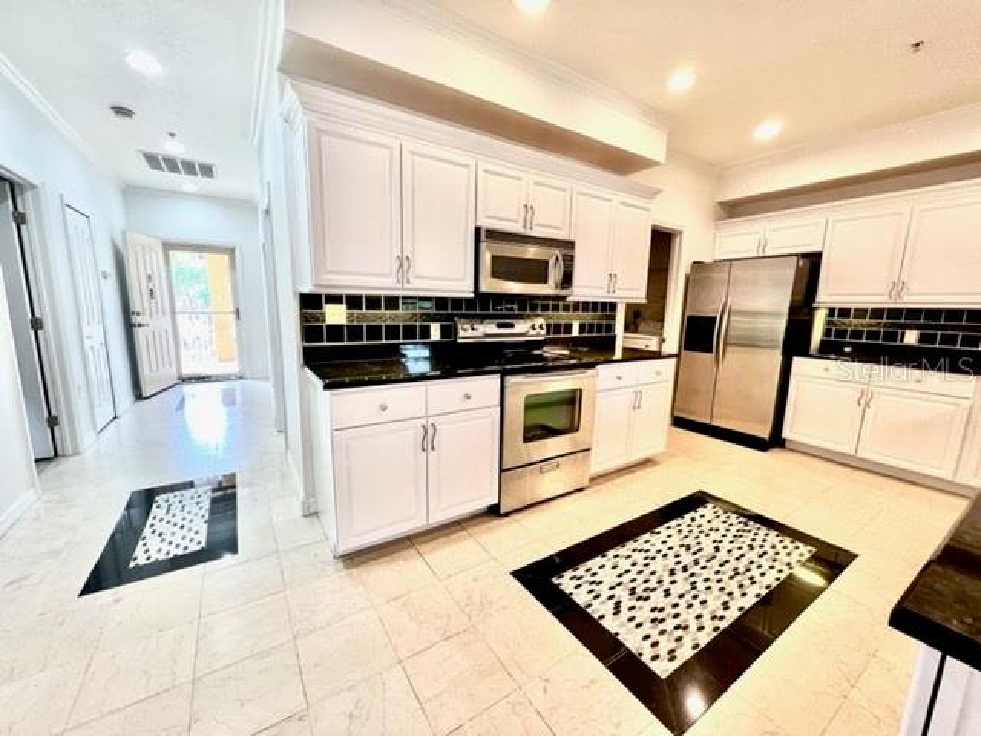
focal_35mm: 13
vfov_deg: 89.9
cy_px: 368
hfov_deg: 106.2
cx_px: 490
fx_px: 368
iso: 160
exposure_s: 1/60
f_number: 1.8
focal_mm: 1.57
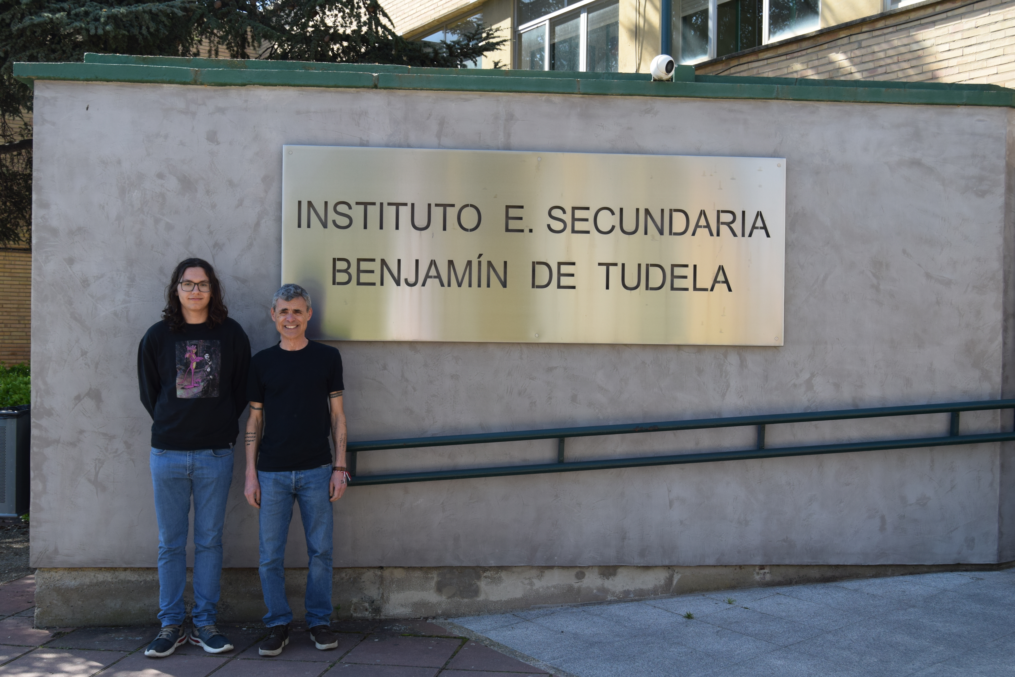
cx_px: 508
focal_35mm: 39
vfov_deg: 34.2
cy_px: 338
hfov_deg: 49.6
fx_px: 1099
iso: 360
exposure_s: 1/250
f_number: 8
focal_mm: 26
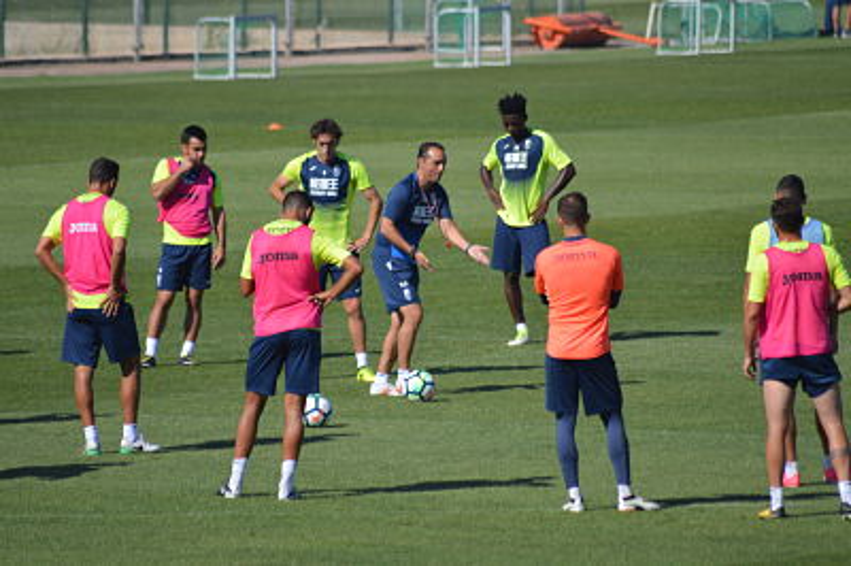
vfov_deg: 3.0
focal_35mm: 450
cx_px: 426
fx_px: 10628
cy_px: 283
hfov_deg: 4.6
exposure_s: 1/2000
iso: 360
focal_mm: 300
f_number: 5.6
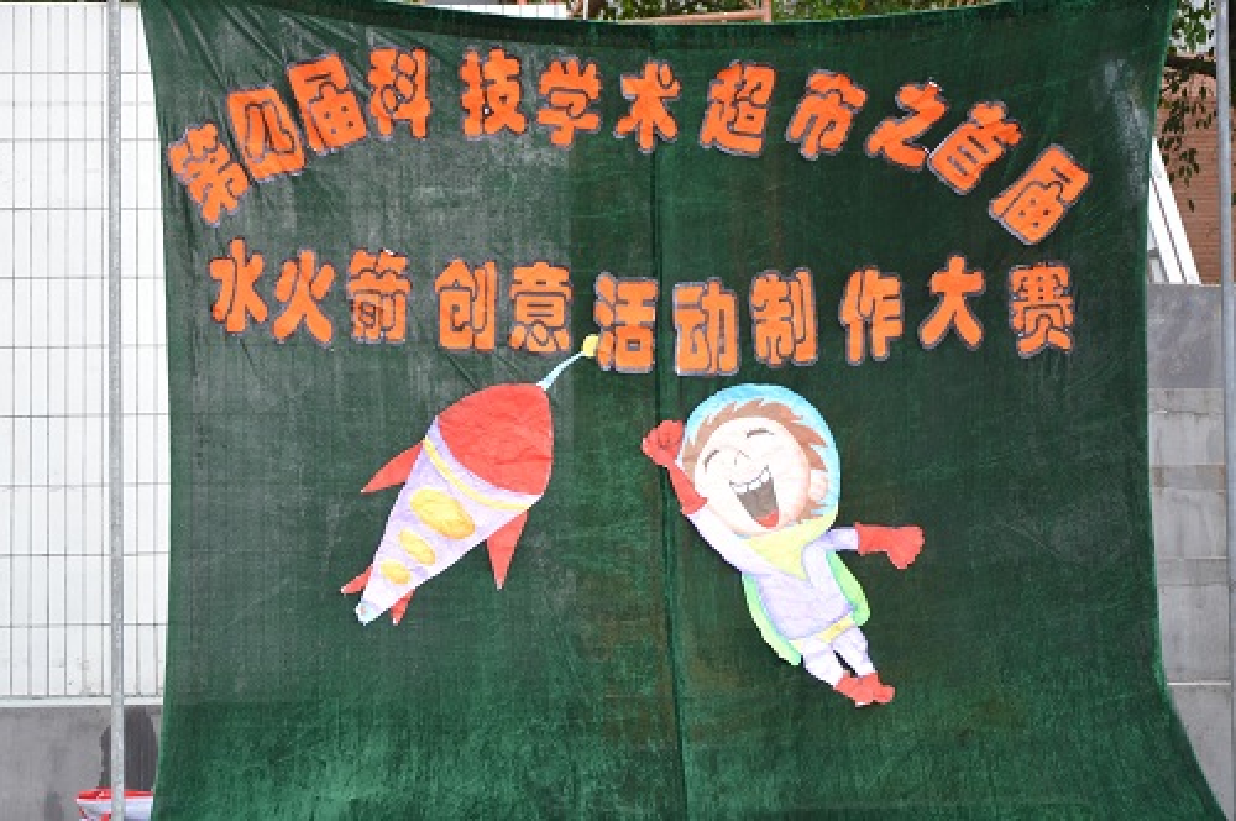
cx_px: 618
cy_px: 410
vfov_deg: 18.1
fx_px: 2572
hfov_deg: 27.0
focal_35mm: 75
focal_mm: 50
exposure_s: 1/50
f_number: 5
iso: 160
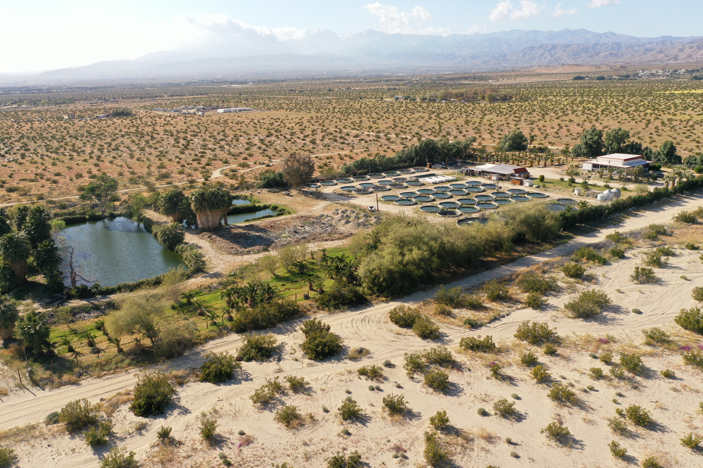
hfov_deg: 65.5
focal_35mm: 28
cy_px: 234
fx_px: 547
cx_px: 352
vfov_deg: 46.4
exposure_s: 1/60
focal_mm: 10.26
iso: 200
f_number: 3.5
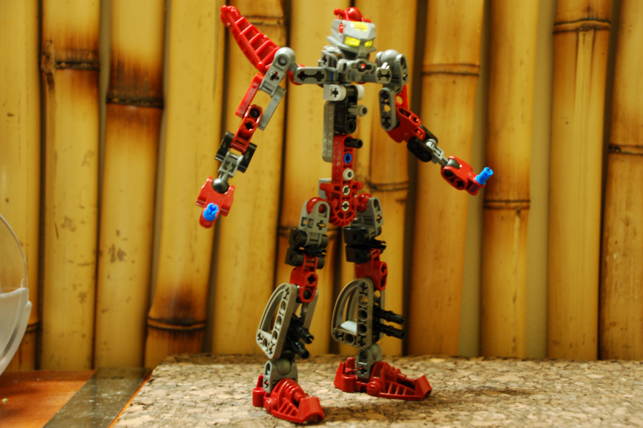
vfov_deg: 23.7
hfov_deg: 35.1
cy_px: 214
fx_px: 1017
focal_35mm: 57
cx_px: 322
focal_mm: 38
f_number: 4.5
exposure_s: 1/1.6
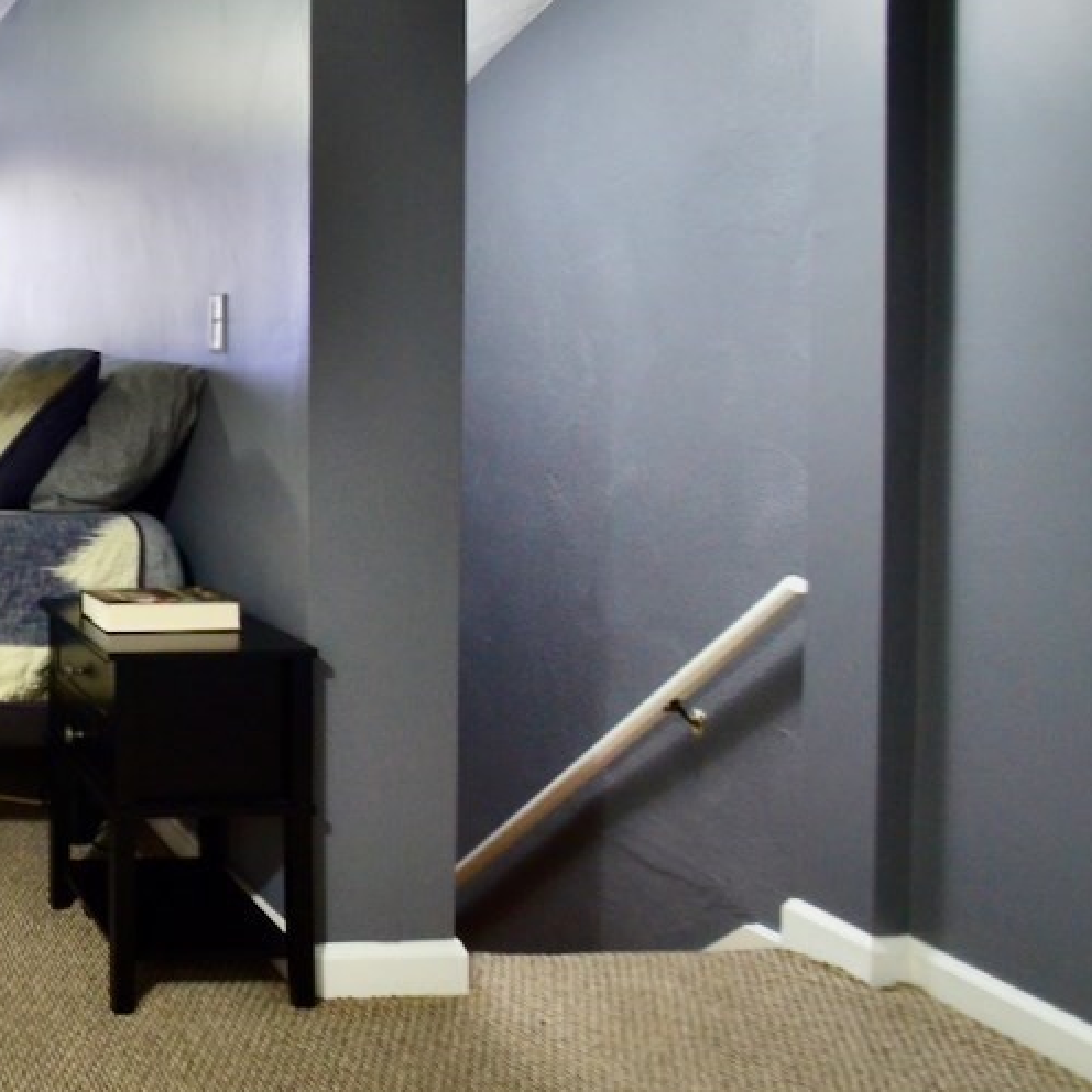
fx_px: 1288
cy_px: 361
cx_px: -266
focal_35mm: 36
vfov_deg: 45.2
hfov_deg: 34.8
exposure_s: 1/3
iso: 1600
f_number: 8
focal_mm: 11
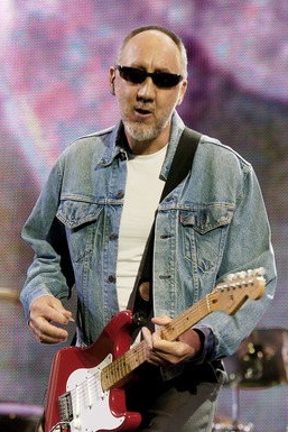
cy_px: 218
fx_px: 1906
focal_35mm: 159
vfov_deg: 12.9
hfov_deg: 8.6
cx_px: 145
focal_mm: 102
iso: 400
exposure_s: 1/125
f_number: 2.8
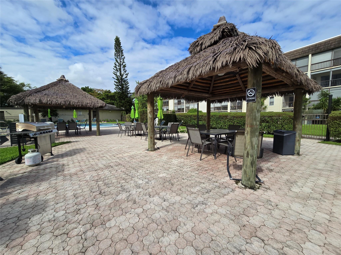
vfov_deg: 89.9
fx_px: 128
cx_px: 170
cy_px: 128
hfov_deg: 106.2
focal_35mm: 13
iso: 50
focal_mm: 2.2
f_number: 2.2
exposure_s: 1/2671
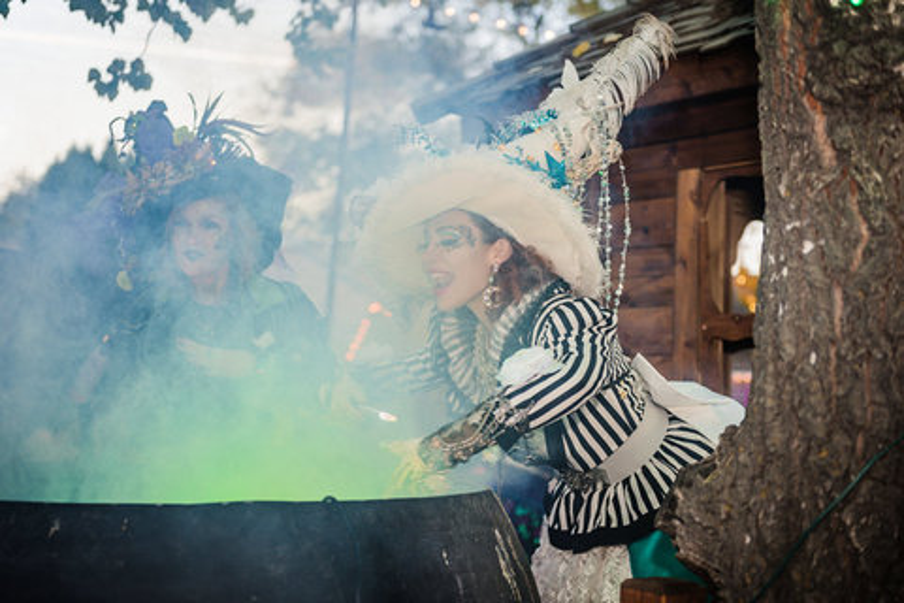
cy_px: 302
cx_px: 452
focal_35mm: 56
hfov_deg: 35.6
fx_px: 1406
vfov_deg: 24.2
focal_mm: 56
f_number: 2.8
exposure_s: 1/100
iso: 400
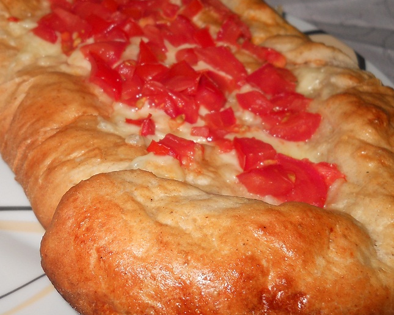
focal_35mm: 62
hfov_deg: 30.1
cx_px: 110
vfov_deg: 24.5
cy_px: 100
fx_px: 723
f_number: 5.5
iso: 80
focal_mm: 6.72
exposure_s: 1/30
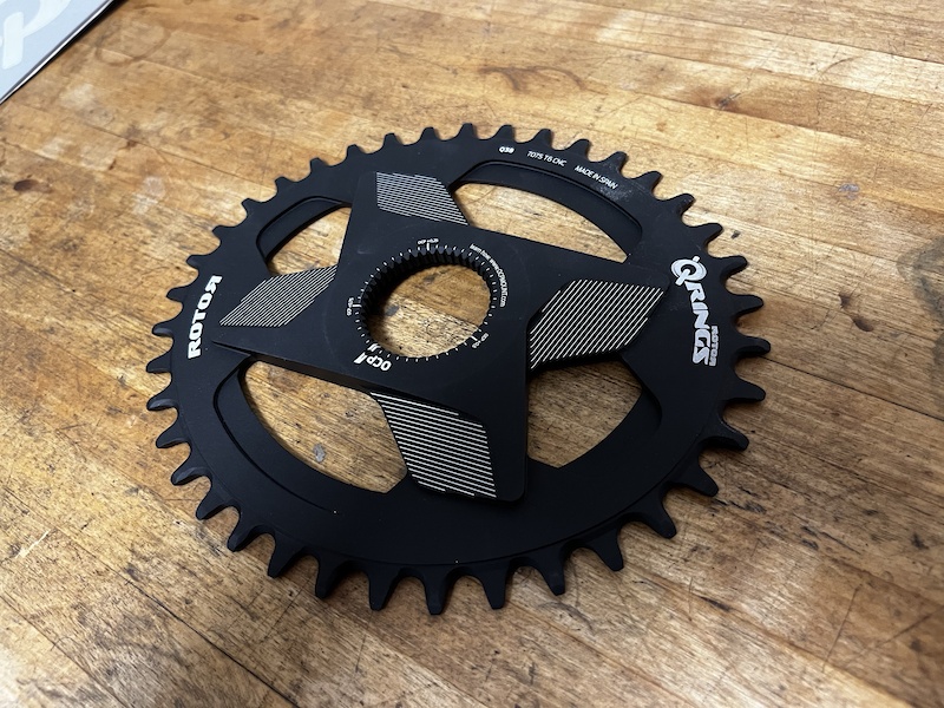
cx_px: 472
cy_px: 354
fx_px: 709
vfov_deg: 53.1
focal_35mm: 26
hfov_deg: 67.3
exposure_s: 1/60
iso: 500
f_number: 1.6
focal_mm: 5.1
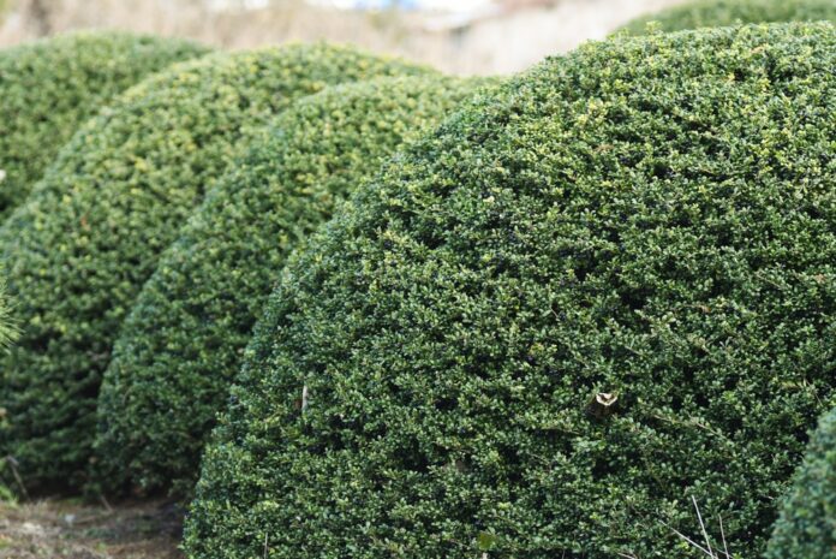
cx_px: 418
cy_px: 280
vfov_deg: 15.2
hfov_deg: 22.6
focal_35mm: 90
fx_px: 2091
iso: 400
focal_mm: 90
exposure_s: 1/500
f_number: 4
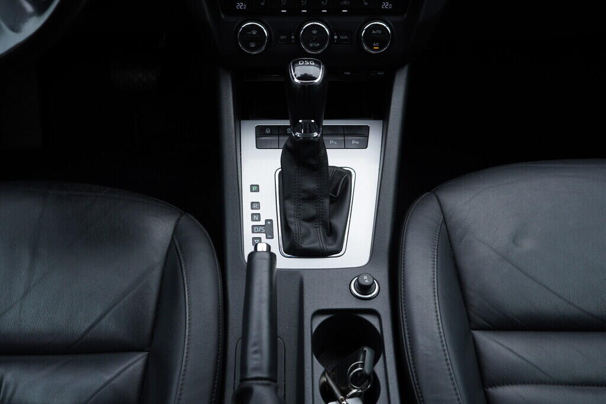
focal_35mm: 36
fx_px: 606
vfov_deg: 36.9
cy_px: 202
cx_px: 303
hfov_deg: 53.1
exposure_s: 1/50
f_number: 3.2
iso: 125
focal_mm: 24
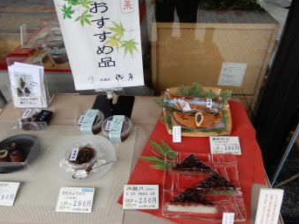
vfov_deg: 49.7
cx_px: 156
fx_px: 242
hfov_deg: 63.4
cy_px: 122
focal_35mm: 28
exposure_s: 1/125
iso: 80
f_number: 3.4
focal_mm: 4.3
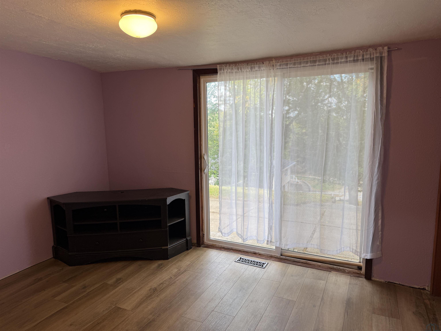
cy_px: 166
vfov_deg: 56.8
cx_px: 220
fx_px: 306
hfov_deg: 71.6
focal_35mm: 24
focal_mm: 6.76
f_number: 1.78
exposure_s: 1/120
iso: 100
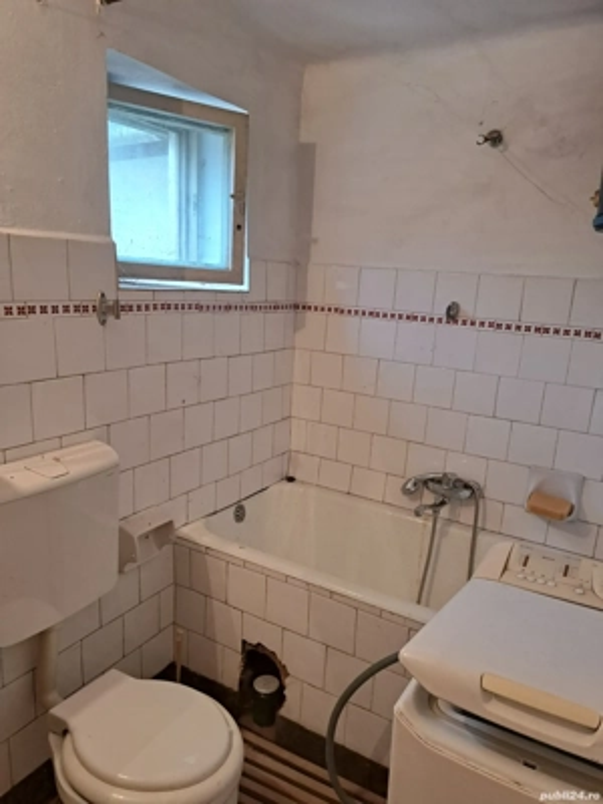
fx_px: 557
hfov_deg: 56.8
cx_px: 302
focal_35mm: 24
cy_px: 402
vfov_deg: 71.6
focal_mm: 5.23
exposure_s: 1/50
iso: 250
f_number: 1.8
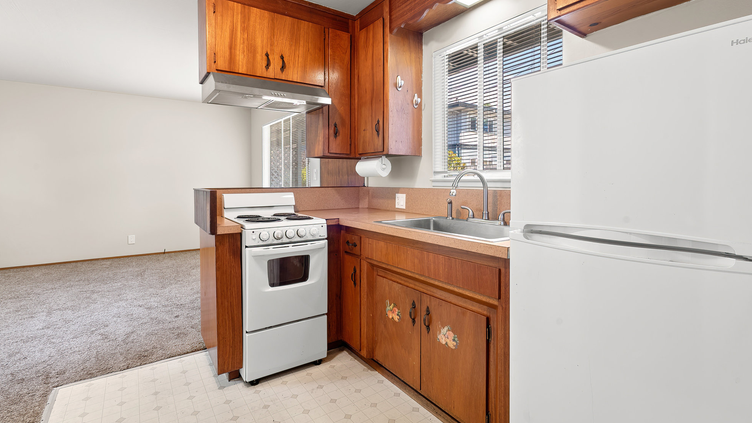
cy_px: 177
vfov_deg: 63.5
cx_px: 373
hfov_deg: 95.9
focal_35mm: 17
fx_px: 339
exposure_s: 1/2.5
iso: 400
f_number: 9
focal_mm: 16
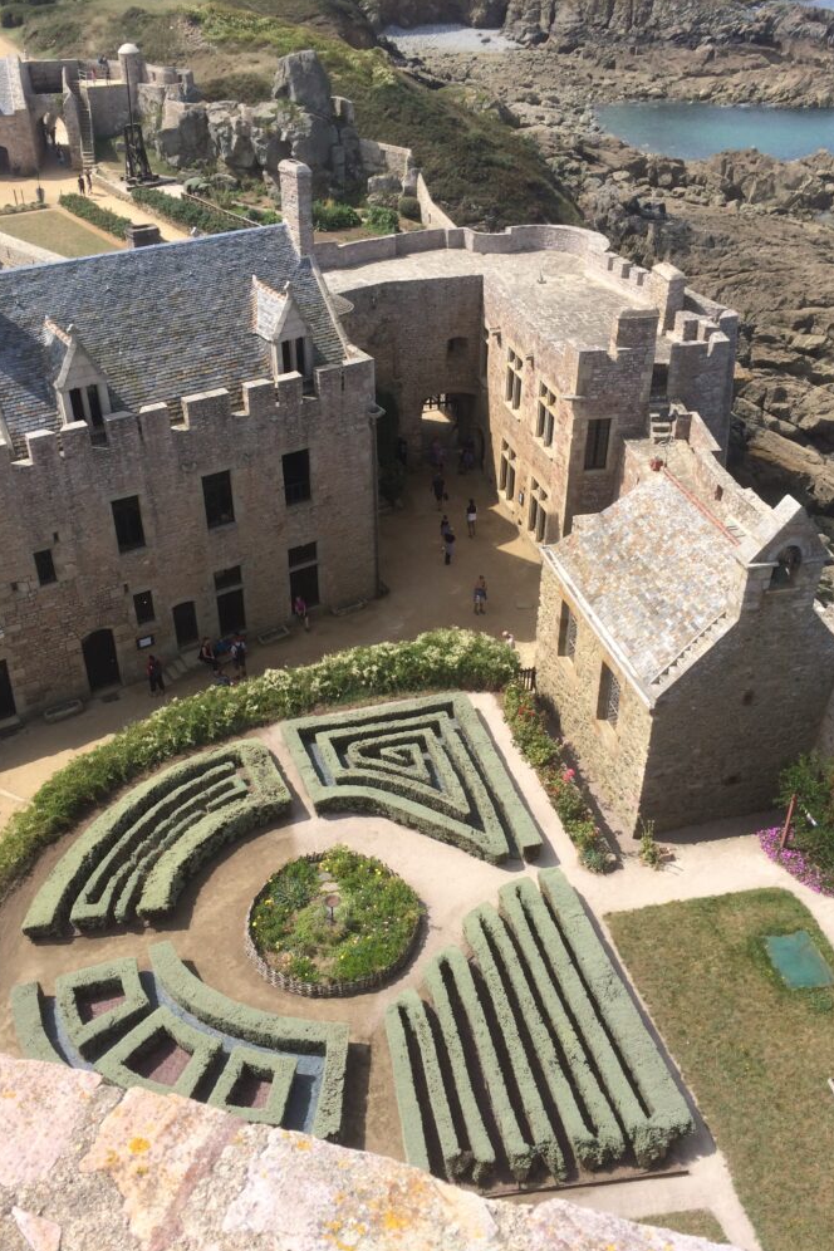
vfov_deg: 60.3
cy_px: 615
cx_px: 378
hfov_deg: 42.3
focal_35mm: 31
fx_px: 1077
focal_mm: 4.15
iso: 32
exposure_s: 1/1580
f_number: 2.2
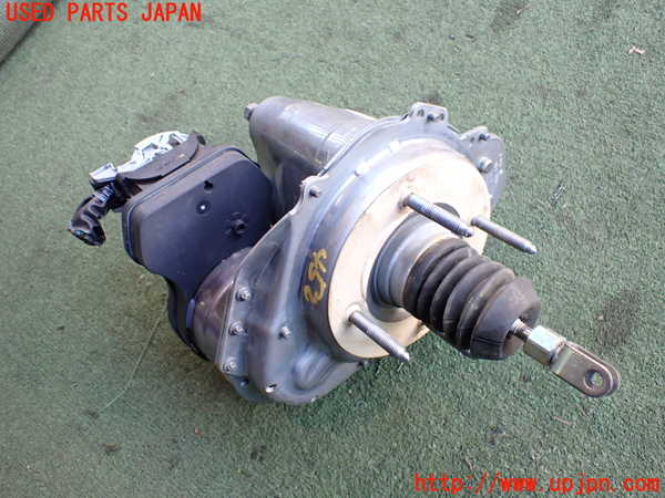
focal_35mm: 30
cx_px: 332
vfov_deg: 46.8
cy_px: 249
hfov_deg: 60.0
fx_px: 576
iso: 250
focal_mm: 5.4
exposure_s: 1/125
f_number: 2.3
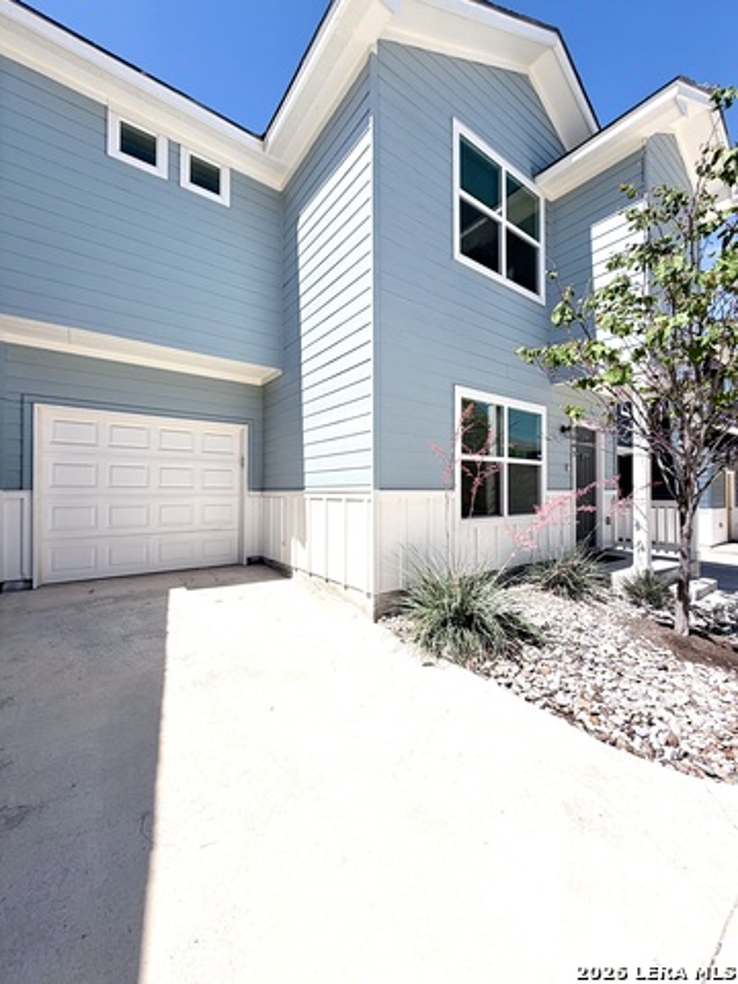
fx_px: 398
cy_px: 492
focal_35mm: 14
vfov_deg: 102.1
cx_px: 369
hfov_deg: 85.7
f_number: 2.2
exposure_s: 1/1613
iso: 20
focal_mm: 2.22
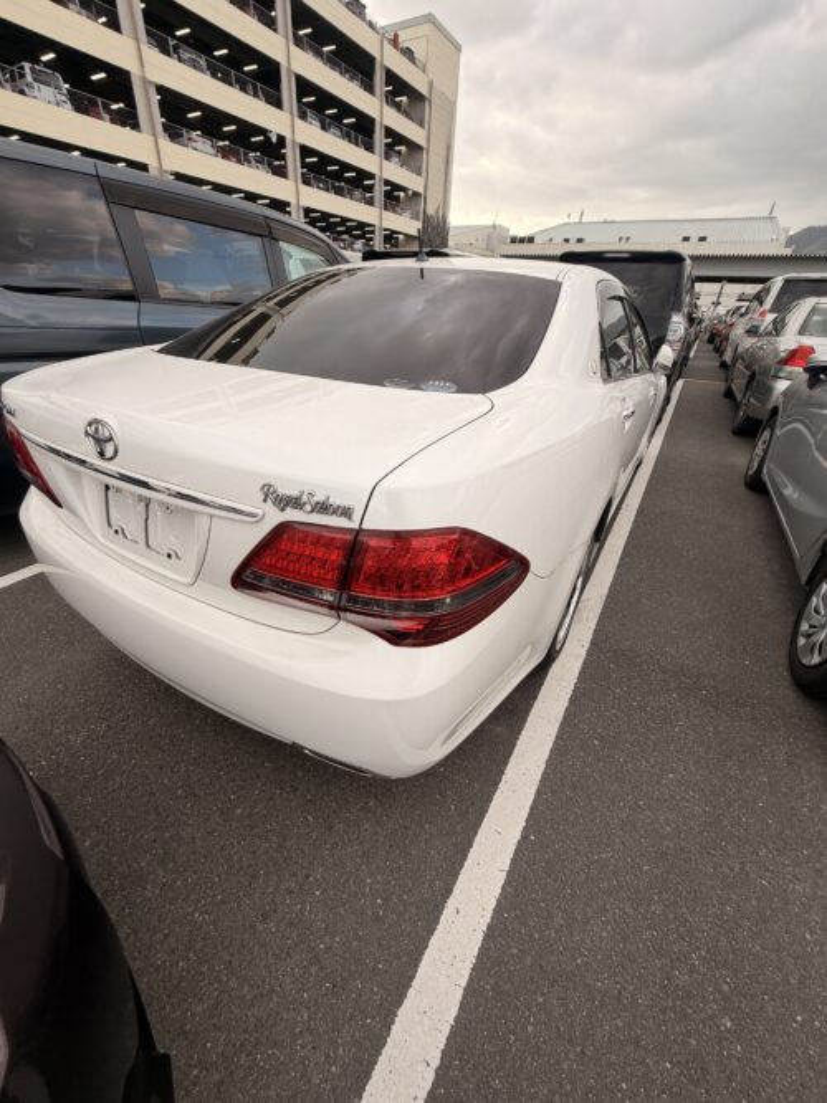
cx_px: 414
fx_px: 446
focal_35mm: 14
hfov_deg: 85.7
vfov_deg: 102.1
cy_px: 552
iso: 50
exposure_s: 1/398
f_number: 2.2
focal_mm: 2.22
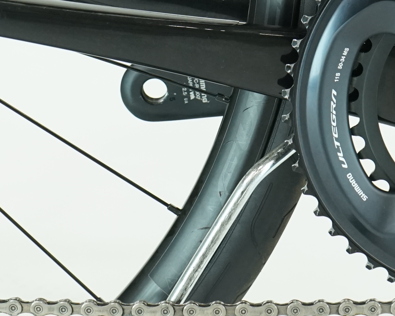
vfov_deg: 9.6
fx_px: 1870
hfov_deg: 12.1
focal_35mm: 160
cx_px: 191
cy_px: 39
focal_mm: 45
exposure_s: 1/200
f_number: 5.6
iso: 1600
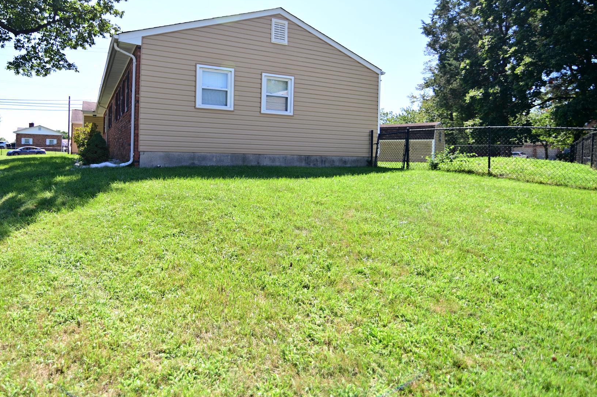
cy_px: 156
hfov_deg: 82.8
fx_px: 331
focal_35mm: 20
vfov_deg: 61.2
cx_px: 234
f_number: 2.8
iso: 100
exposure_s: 1/1000
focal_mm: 16
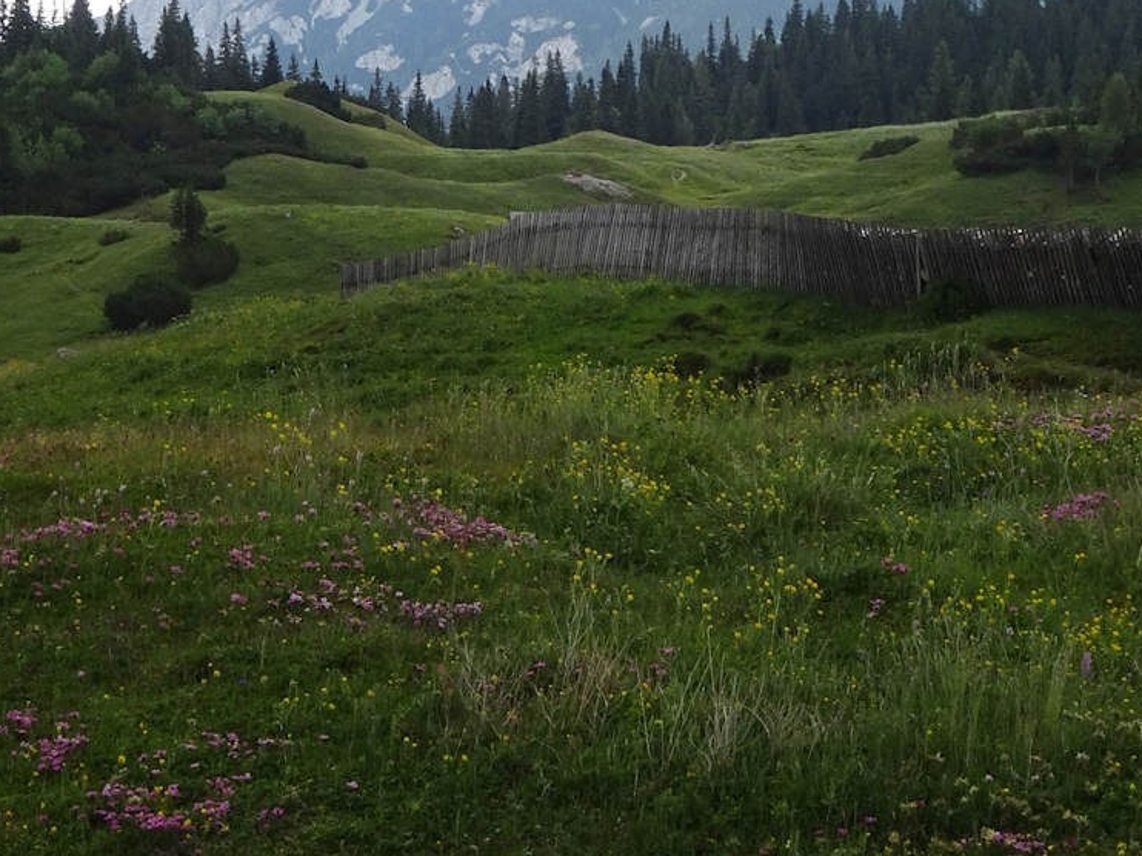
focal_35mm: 145
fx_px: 4782
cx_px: 573
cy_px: 254
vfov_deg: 10.2
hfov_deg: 13.6
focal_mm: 9.52
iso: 80
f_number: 4.5
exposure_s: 1/200
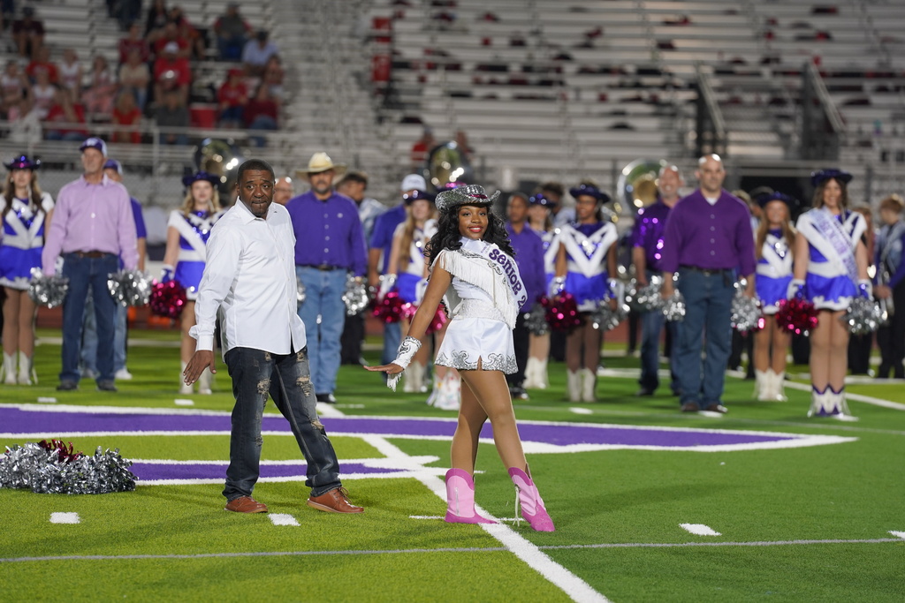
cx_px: 452
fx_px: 5028
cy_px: 302
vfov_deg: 6.9
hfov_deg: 10.3
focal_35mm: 200
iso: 1000
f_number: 4
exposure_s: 1/250
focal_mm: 200
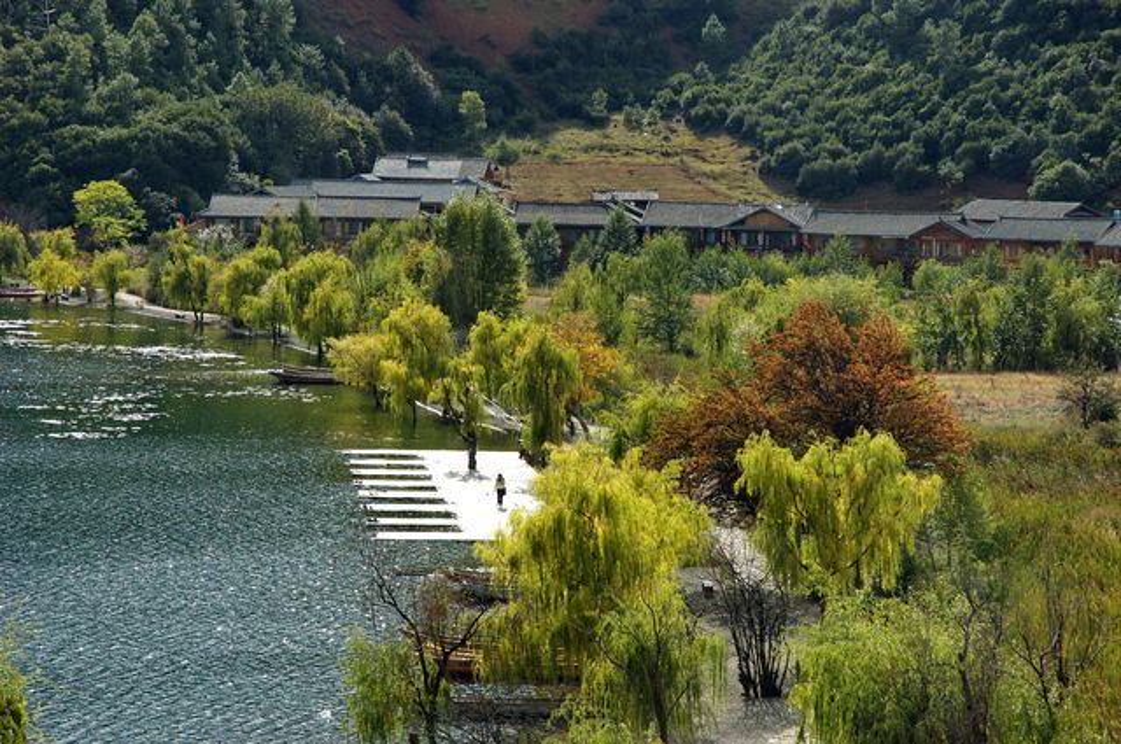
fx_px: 3265
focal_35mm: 105
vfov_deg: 13.0
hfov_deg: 19.5
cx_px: 560
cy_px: 372
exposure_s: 1/250
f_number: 8
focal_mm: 70
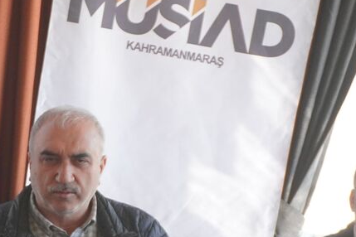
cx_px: -168
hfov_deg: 11.6
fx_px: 1681
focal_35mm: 170
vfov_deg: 8.1
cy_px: 196
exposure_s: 1/160
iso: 1000
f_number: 5.6
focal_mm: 38
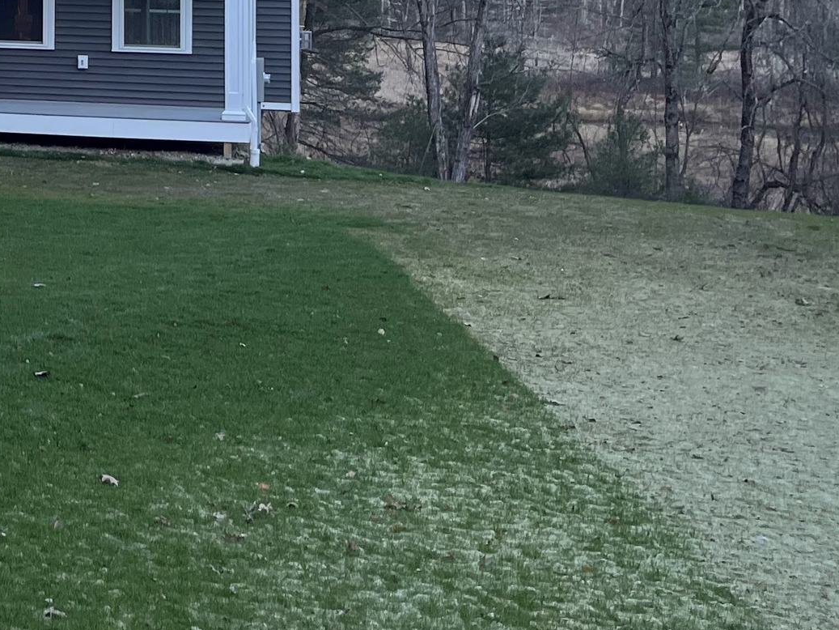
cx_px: -254
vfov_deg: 18.0
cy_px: -163
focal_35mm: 77
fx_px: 1866
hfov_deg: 22.6
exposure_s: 1/537
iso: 50
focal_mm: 5.1
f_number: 1.6
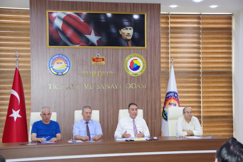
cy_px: 81
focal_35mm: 60
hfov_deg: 33.4
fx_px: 405
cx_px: 122
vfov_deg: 22.6
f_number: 4.5
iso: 3200
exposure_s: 1/100
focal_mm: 40
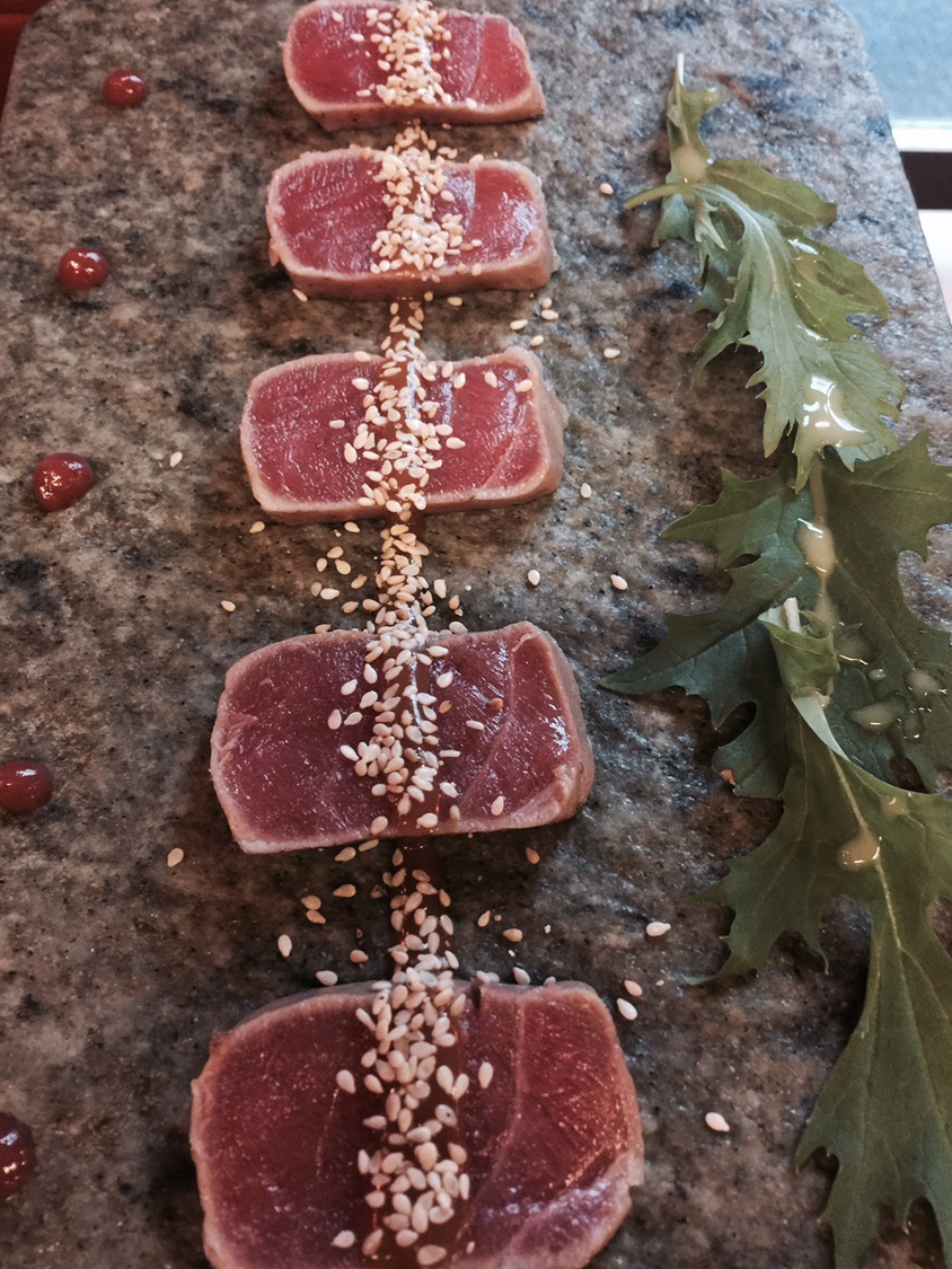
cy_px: 631
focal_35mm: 33
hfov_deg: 42.9
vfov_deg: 55.3
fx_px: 1210
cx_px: 441
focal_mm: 4.15
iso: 100
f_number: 2.2
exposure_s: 1/4
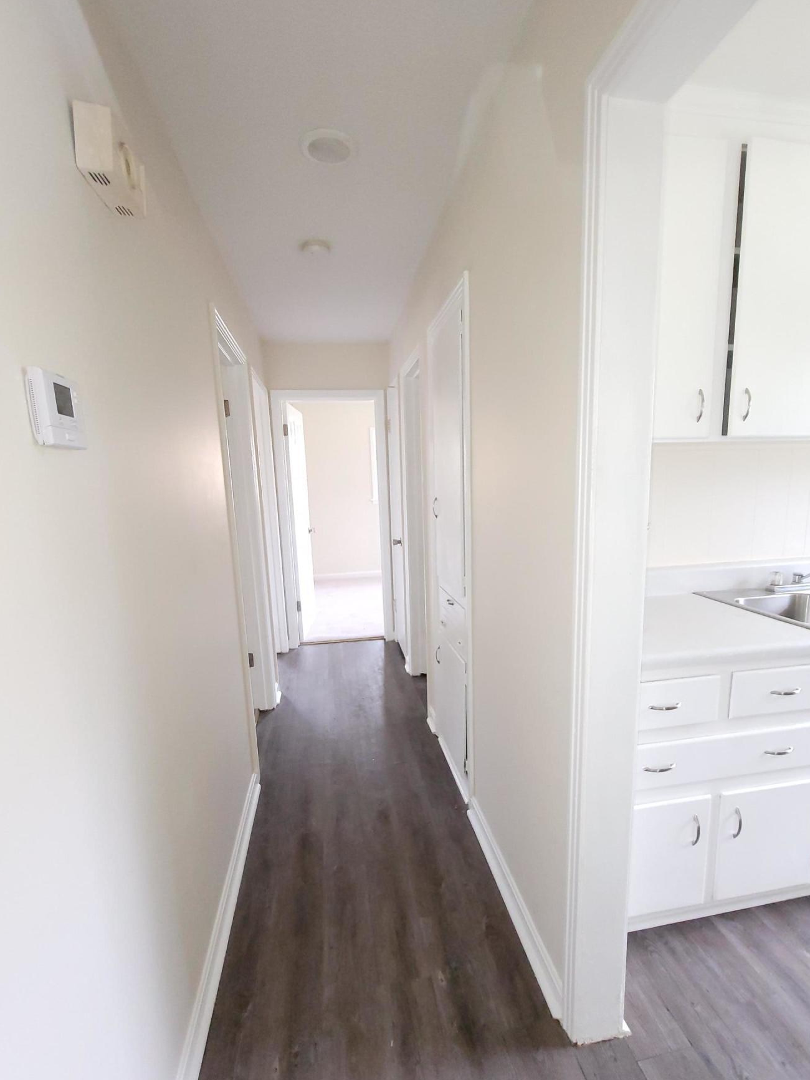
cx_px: 426
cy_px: 570
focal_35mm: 15
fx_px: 468
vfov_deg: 98.1
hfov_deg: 81.7
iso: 400
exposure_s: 1/59
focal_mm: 2.2
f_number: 2.2
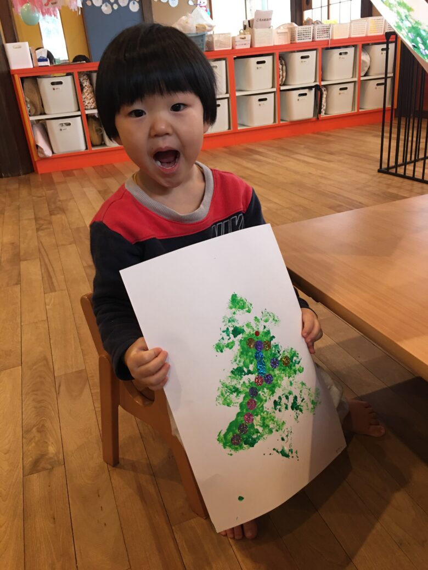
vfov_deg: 61.7
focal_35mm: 29
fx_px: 478
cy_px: 285
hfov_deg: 48.2
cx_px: 214
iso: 80
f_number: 2.2
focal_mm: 4.15
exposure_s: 1/17
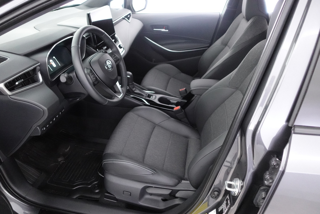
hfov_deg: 73.7
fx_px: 213
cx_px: 160
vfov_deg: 53.1
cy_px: 107
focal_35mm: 24
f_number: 1.8
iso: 3200
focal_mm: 9.4
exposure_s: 1/60
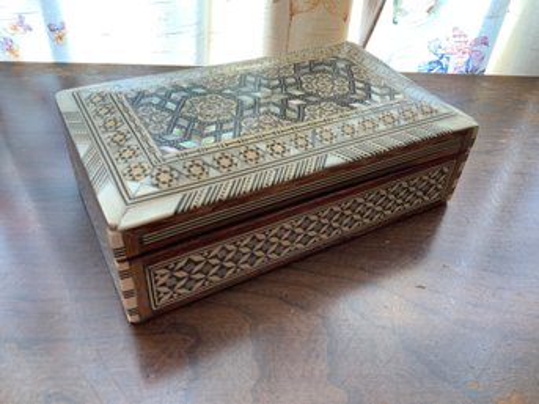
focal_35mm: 29
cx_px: 270
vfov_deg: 48.2
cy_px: 202
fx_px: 451
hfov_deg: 61.7
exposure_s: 1/60
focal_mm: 3
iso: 40
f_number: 1.8
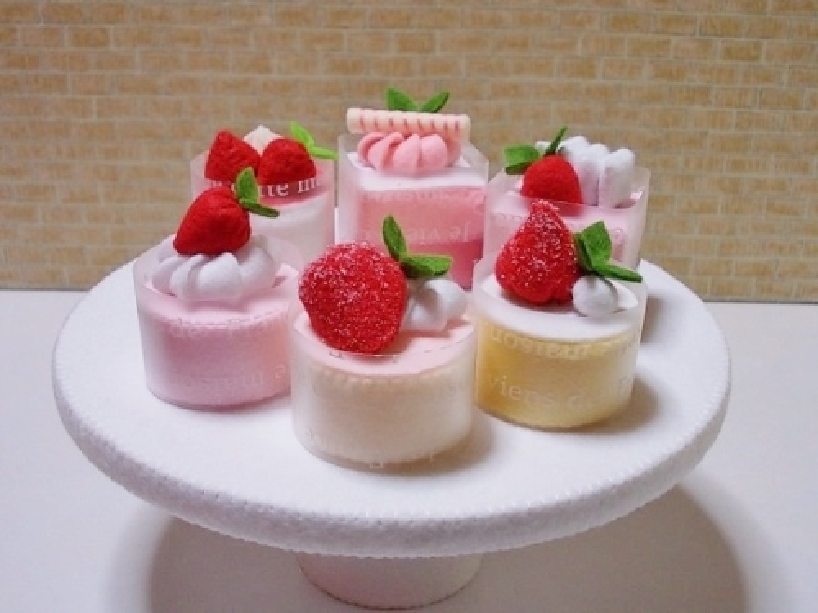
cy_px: 306
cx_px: 409
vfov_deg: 33.6
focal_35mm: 43
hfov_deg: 43.9
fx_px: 1016
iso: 200
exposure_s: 1/25
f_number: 3.3
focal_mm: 6.1
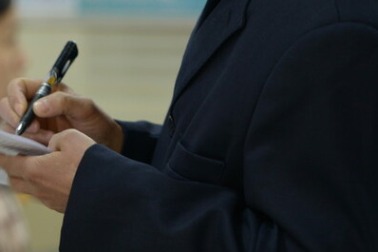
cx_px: -60
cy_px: -27
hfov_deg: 5.7
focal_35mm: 362
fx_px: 3799
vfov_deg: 3.8
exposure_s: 1/20
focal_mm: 120
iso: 400
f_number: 2.8
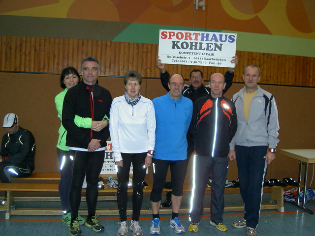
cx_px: 158
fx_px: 355
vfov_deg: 36.8
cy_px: 118
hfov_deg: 47.9
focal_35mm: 39
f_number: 2.8
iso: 100
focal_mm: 8
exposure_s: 1/59.5
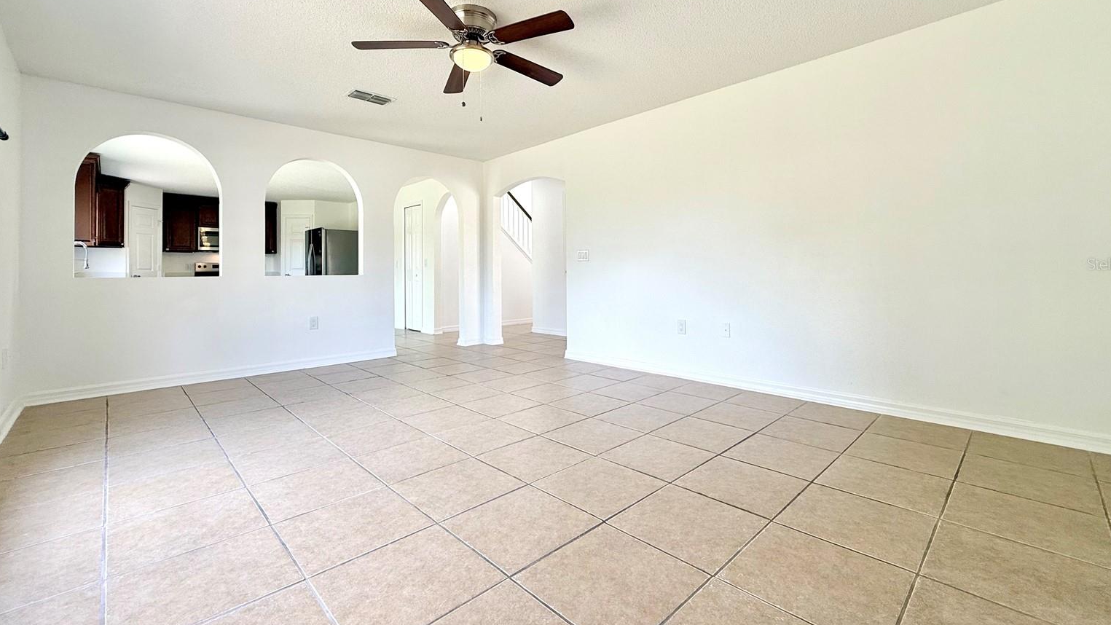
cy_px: 264
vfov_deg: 66.7
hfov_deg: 99.3
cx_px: 573
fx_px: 471
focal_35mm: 16
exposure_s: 1/130
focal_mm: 2.22
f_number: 2.2
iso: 64
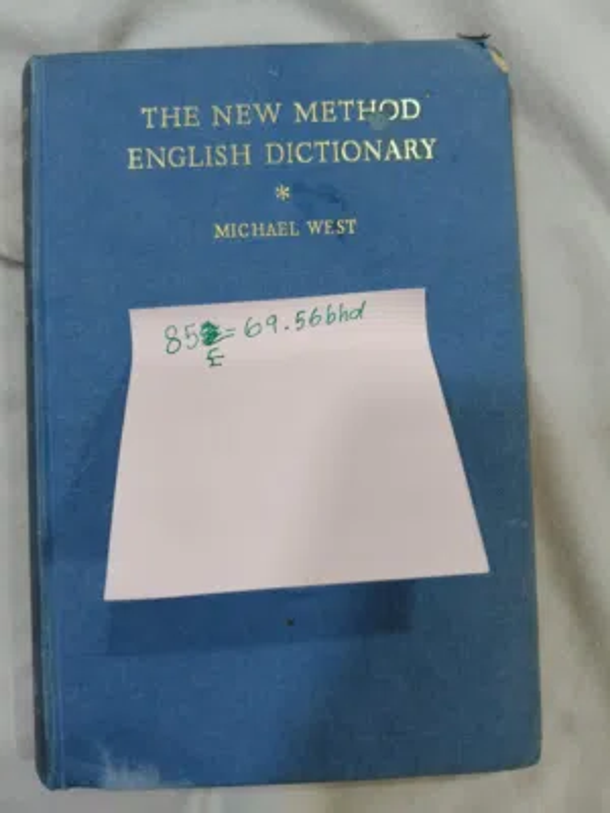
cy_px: 406
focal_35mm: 26
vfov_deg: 67.3
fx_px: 611
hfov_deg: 53.1
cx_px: 305
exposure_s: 1/100
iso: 500
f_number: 1.8
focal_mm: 4.84
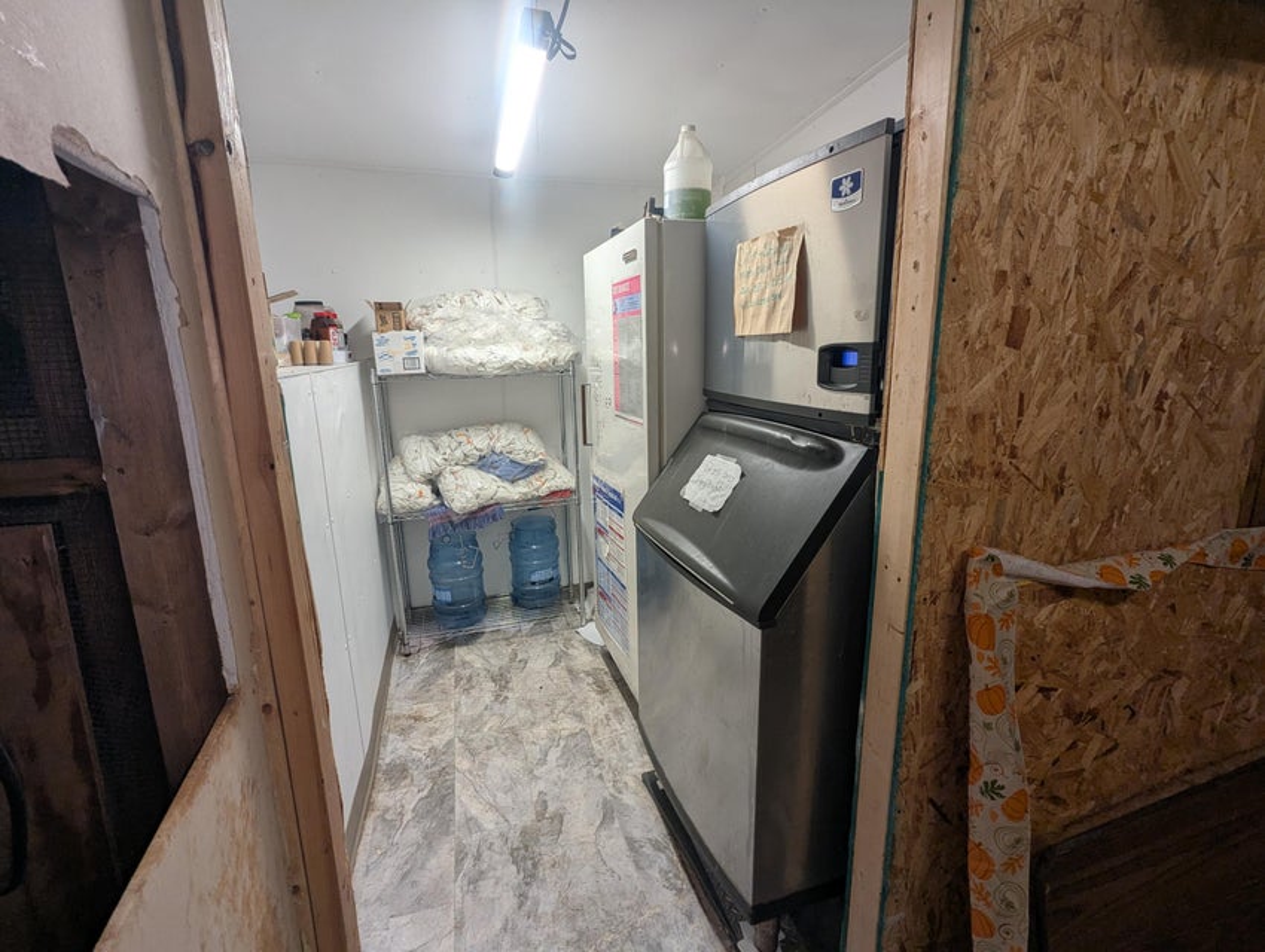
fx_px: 586
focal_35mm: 16
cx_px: 632
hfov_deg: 94.4
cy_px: 476
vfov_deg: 78.2
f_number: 2.2
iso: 106
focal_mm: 2.35
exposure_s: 1/120
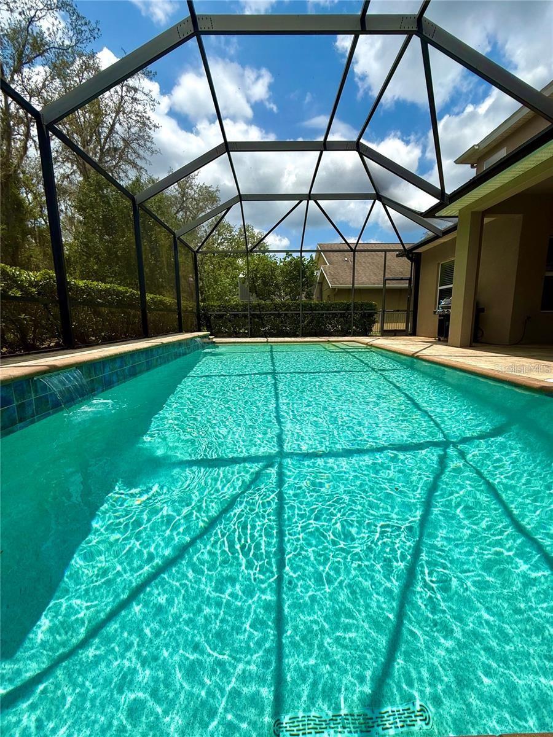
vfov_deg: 102.1
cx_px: 276
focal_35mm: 14
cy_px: 368
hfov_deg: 85.7
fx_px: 298
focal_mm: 2.22
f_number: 2.2
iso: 50
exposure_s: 1/1848
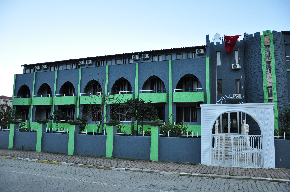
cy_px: 96
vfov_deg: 47.8
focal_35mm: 27
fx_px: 217
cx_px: 145
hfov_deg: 67.4
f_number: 3.5
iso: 800
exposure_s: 1/1000
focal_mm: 18
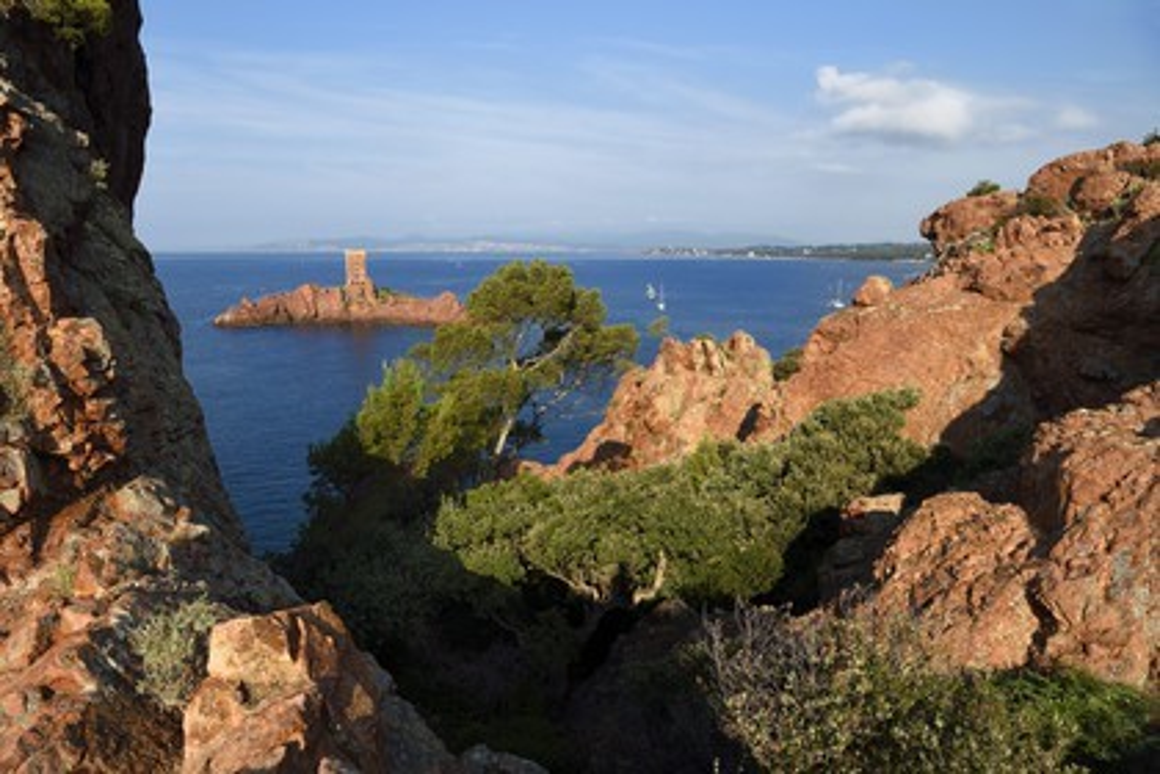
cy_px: 387
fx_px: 773
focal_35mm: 24
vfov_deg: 53.1
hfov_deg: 73.7
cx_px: 580
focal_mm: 24
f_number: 11
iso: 200
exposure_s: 1/250
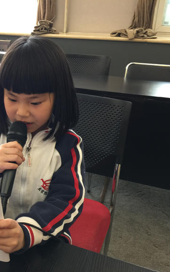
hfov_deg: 29.5
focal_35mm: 42
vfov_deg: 47.2
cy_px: 137
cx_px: 24
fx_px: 311
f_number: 2.2
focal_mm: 4.15
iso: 50
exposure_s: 1/17
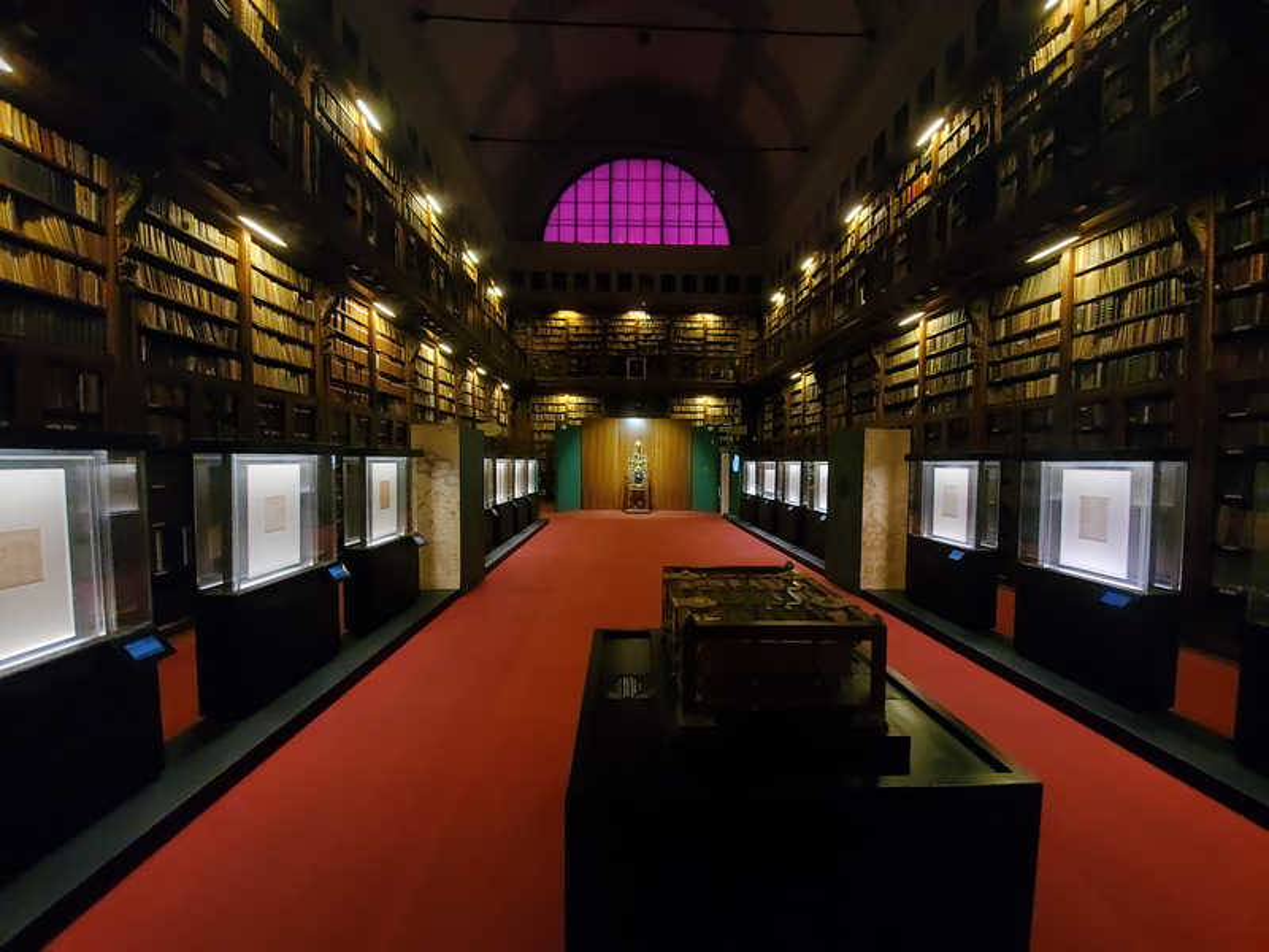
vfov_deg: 89.9
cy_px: 476
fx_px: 477
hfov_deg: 106.2
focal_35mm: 13
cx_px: 634
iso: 800
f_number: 2.2
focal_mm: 1.8
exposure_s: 1/9
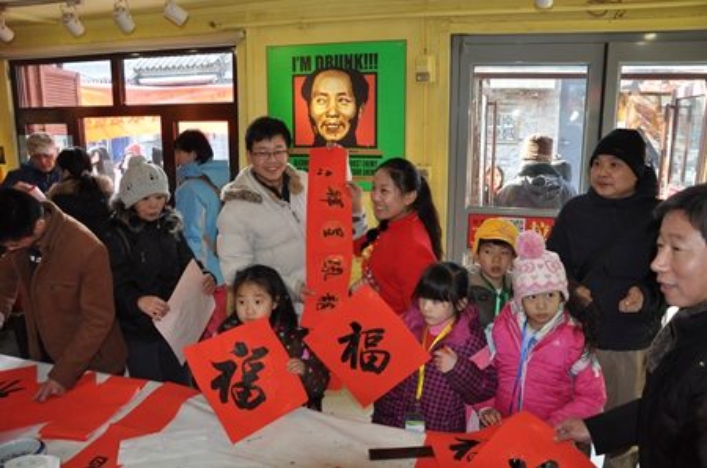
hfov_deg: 67.5
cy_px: 234
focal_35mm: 27
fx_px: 529
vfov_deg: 47.7
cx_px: 354
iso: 1600
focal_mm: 18
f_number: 5
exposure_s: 1/160
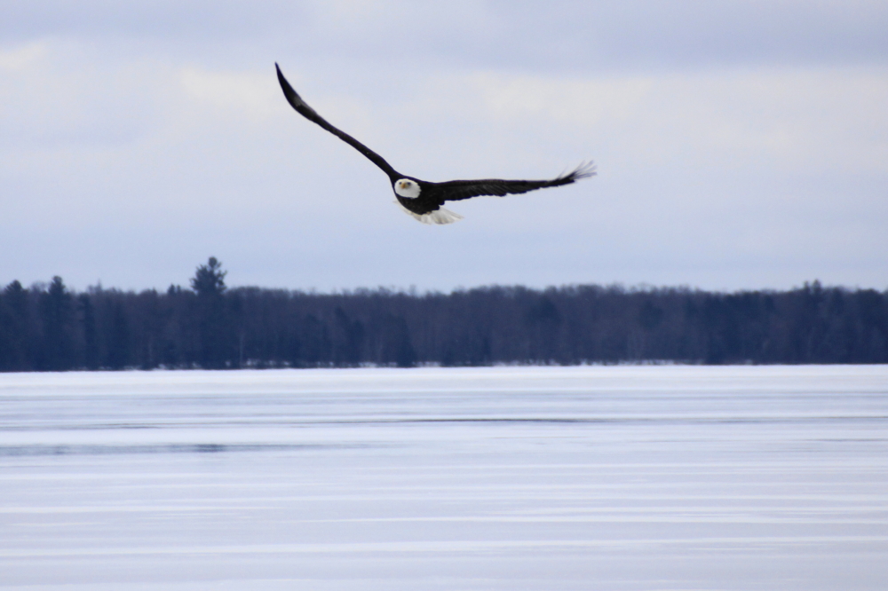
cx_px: 444
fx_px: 9246
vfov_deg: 3.7
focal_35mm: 375
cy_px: 296
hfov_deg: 5.5
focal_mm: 250
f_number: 6.3
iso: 100
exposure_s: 1/400
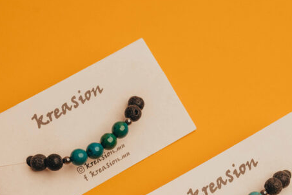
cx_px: 146
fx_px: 916
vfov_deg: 12.0
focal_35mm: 113
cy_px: 190
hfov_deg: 18.1
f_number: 10
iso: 1600
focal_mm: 50
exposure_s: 1/320
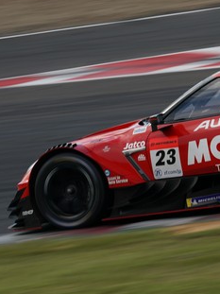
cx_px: 262
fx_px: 5563
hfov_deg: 2.3
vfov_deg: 3.0
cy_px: 90
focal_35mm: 656
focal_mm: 295
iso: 200
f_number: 11
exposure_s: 1/160
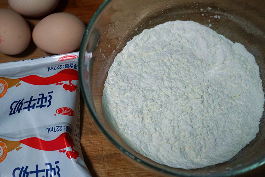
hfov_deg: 32.4
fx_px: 456
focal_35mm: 62
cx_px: 123
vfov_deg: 21.9
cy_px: 85
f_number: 5
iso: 4000
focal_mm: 53
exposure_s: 1/160
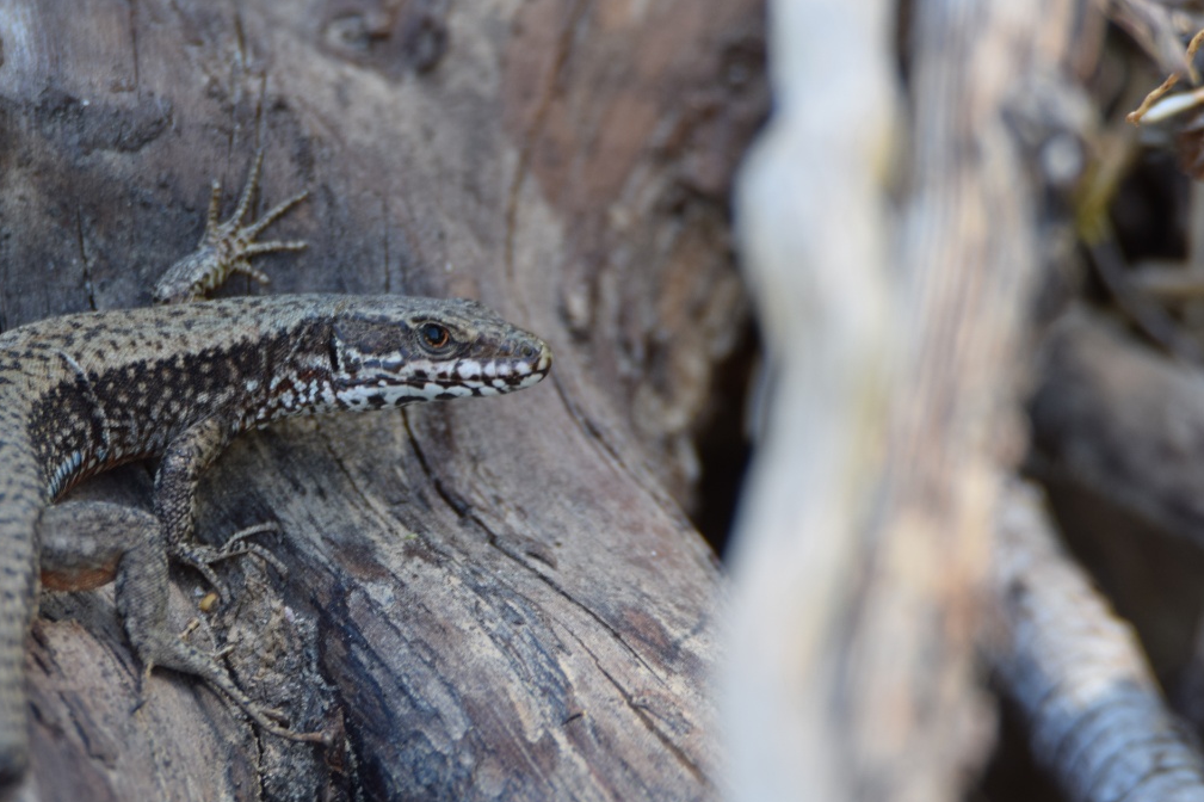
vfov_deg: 1.0
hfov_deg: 1.4
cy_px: 307
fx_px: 47707
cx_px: 366
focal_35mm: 1427
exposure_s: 1/50
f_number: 6.3
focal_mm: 600
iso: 160
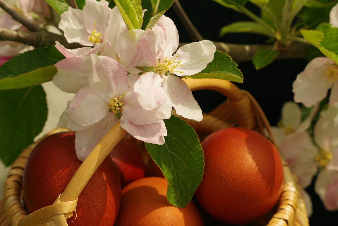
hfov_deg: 9.9
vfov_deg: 6.6
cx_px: 169
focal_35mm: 208
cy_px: 113
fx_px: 1953
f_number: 9
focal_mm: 135
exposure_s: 1/400
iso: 200
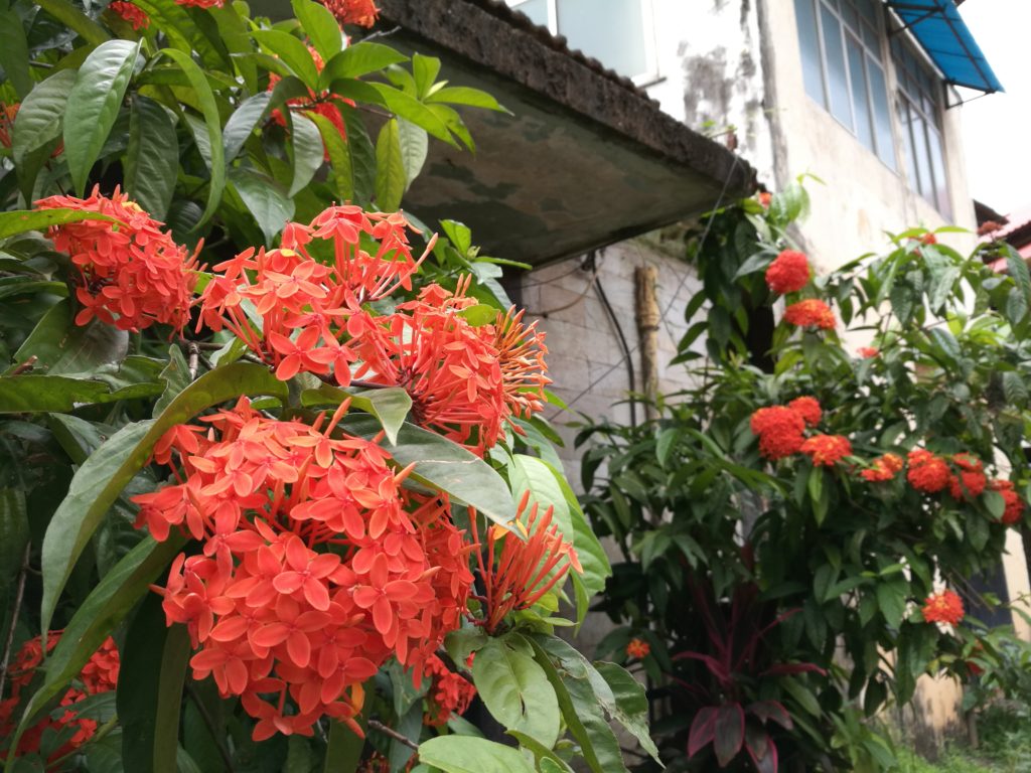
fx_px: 804
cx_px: 516
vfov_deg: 51.4
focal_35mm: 27
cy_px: 386
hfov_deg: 65.3
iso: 50
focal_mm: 4.5
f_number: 2.2
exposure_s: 1/266
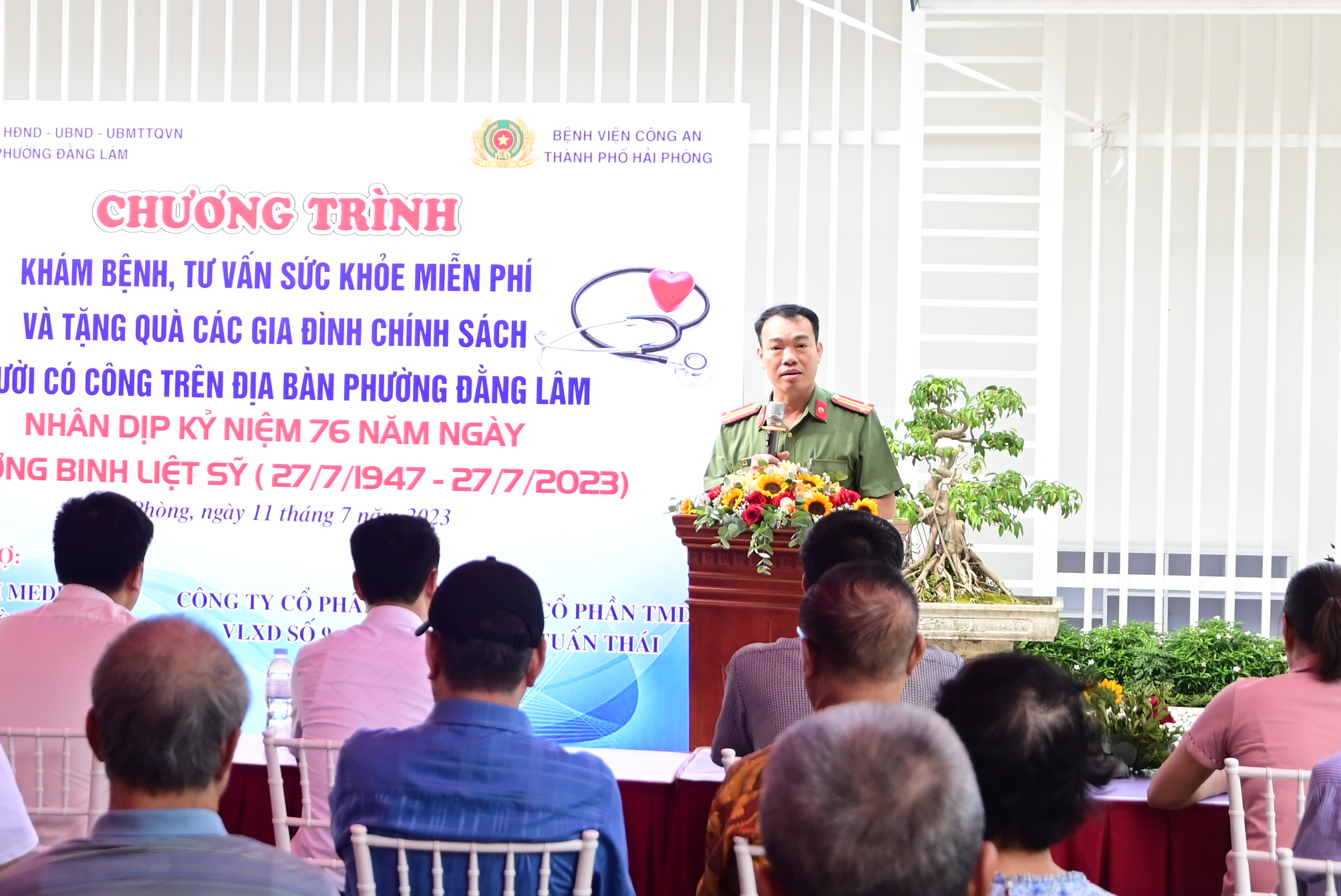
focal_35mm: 88
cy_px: 414
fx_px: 3281
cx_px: 410
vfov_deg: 15.6
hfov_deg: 23.0
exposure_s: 1/200
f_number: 5.6
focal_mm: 40
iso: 500
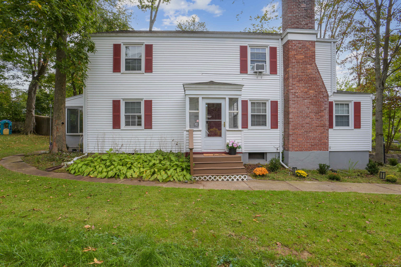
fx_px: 189
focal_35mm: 17
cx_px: 200
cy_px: 134
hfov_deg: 93.3
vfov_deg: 70.4
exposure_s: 1/250
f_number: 11
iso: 400
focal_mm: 17
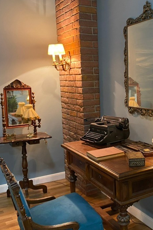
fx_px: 255
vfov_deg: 48.4
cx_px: 115
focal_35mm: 40
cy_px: 118
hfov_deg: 32.8
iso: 400
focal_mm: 4.25
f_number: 1.8
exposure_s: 1/33
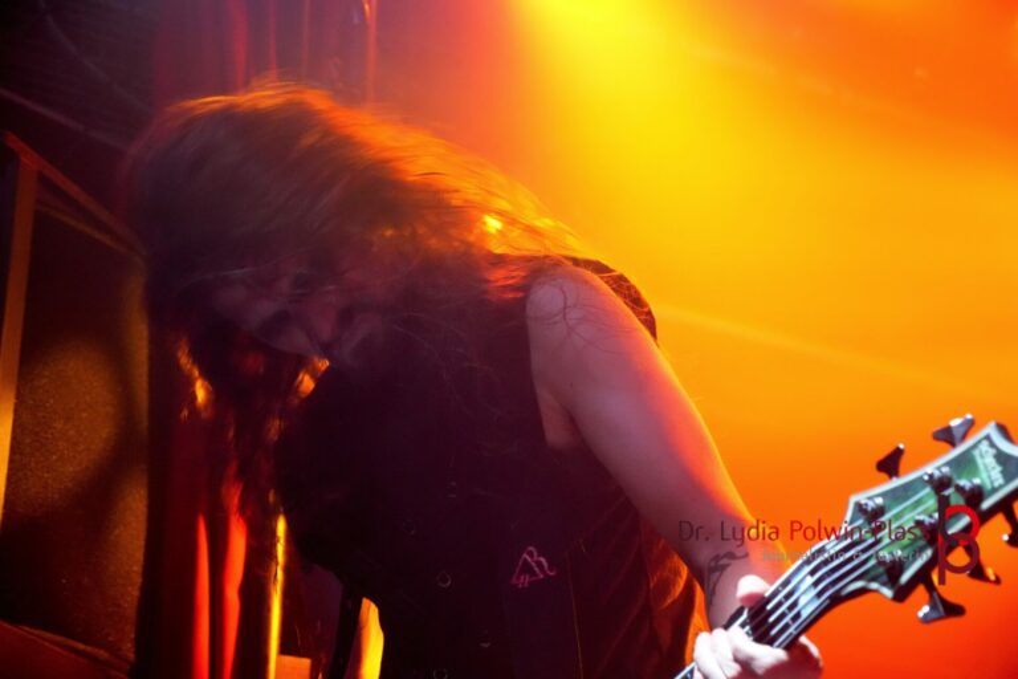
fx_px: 2375
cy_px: 340
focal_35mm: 84
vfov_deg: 16.3
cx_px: 509
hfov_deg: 24.2
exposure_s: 1/100
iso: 5000
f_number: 4.5
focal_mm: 56
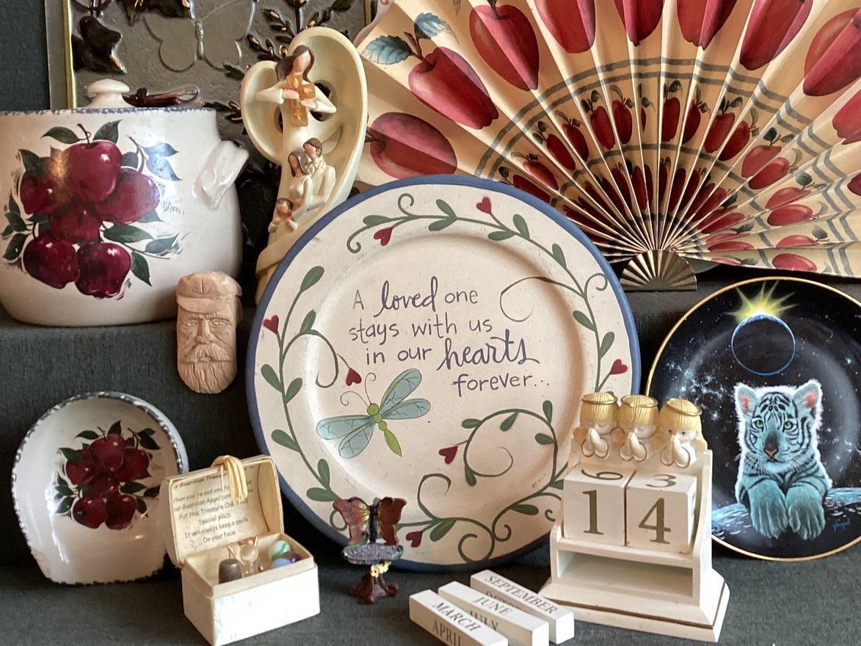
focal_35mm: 40
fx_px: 995
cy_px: 257
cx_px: 468
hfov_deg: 46.7
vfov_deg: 35.8
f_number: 2.4
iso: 160
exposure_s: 1/50
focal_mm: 3.3
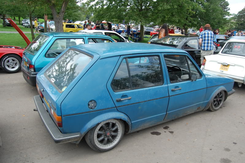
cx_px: 122
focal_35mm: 27
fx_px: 184
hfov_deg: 67.4
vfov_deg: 47.8
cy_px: 82
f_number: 6.3
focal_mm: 18
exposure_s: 1/160
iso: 200
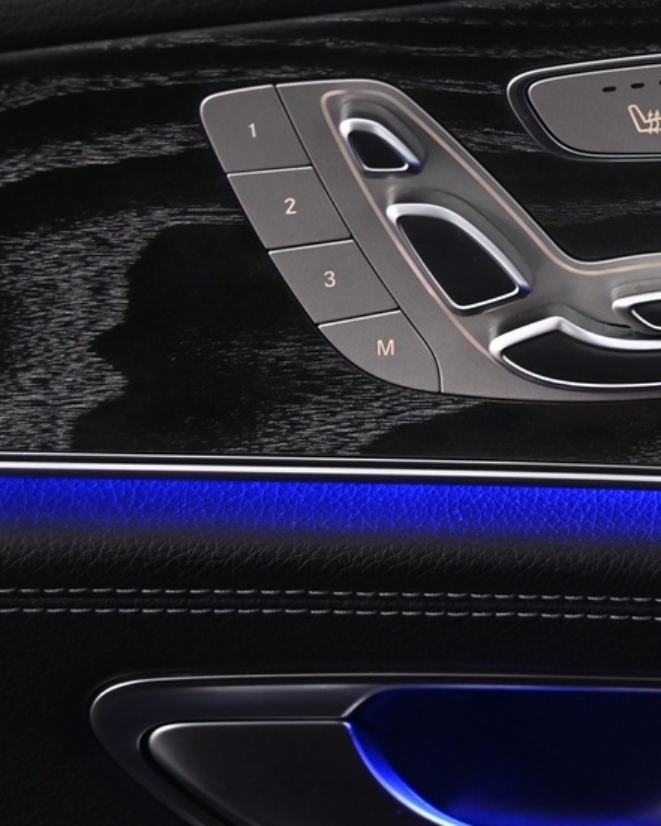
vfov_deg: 18.0
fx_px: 2567
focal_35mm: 105
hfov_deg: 13.9
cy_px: 100
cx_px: 937
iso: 2000
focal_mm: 38
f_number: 4
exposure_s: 1/30
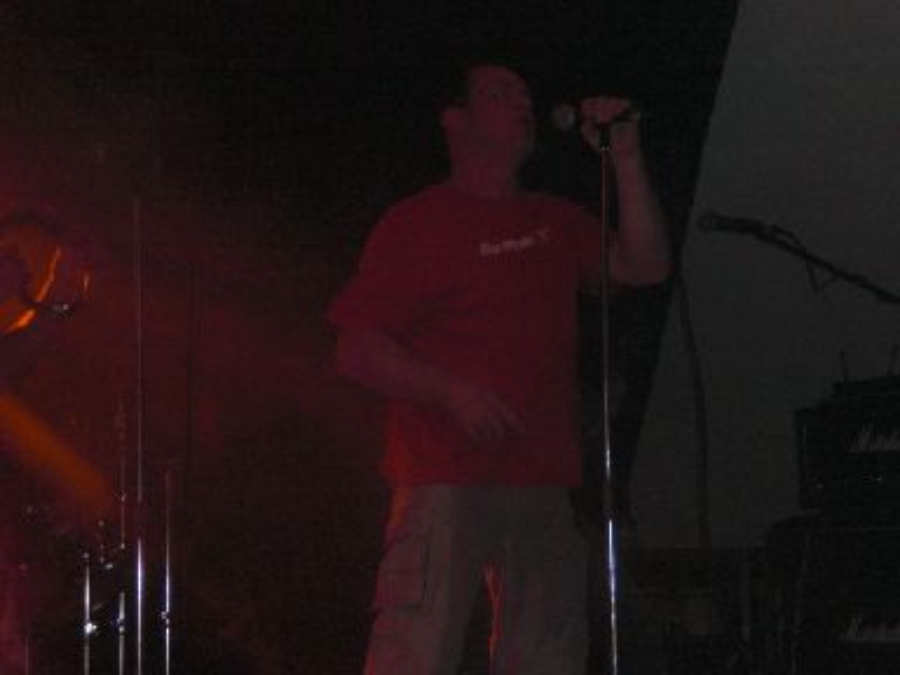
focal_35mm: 114
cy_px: 338
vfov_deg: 13.0
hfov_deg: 17.3
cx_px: 450
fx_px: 2964
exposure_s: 1/60
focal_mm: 18.9
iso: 200
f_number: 5.9
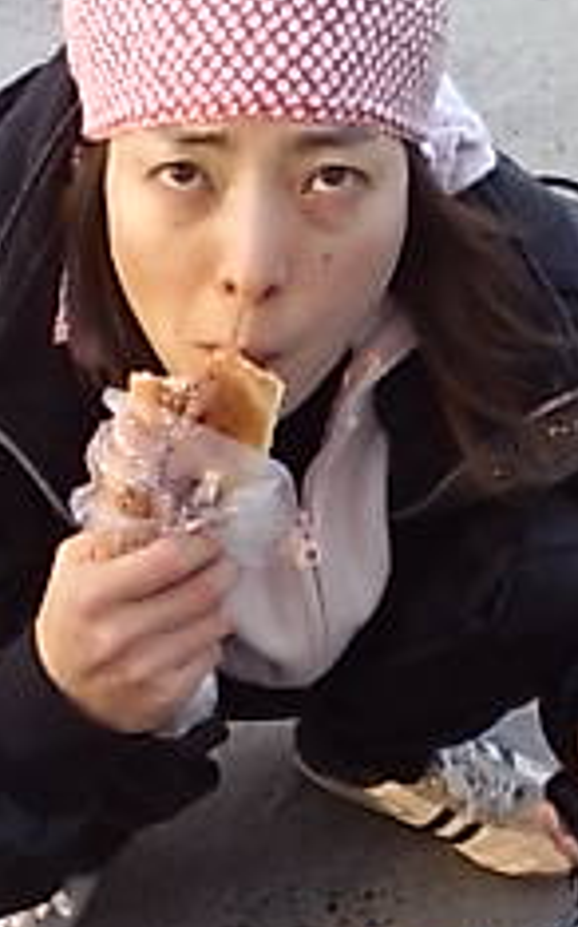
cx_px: 238
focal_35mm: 84
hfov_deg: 15.5
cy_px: 792
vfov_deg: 24.1
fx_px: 2120
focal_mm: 3.73
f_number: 3.5
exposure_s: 1/50
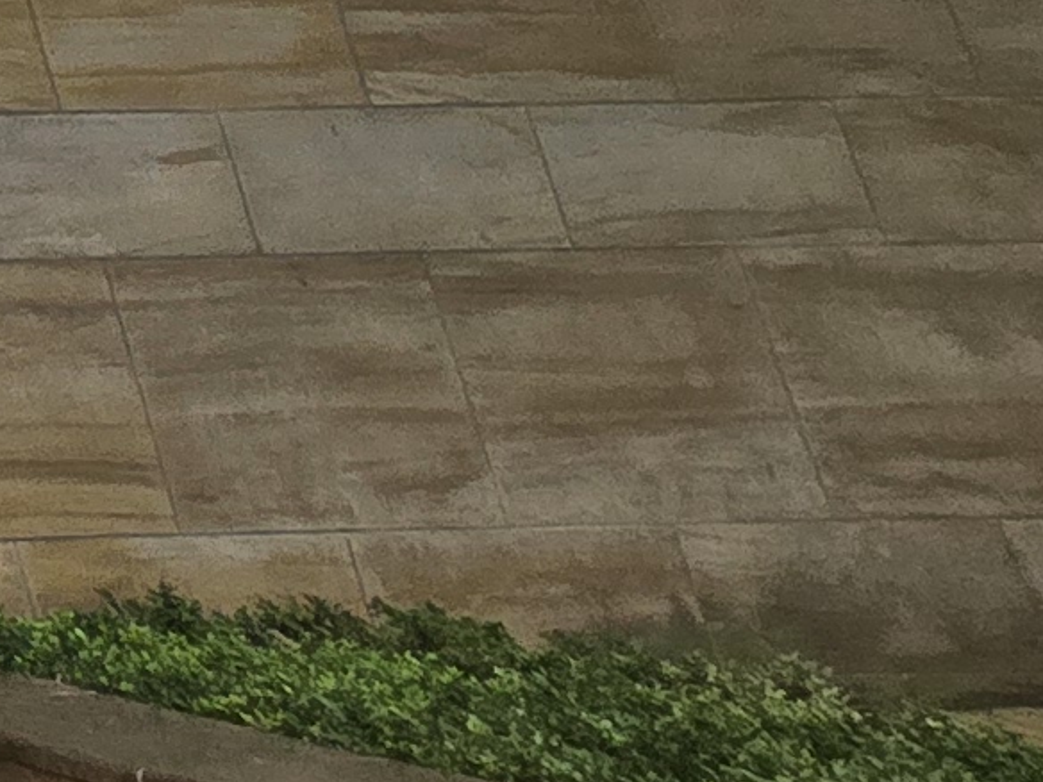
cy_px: -1364
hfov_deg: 12.0
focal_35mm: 89
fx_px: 2682
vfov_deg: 11.7
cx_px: -1972
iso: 50
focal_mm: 2.2
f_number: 2.2
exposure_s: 1/441
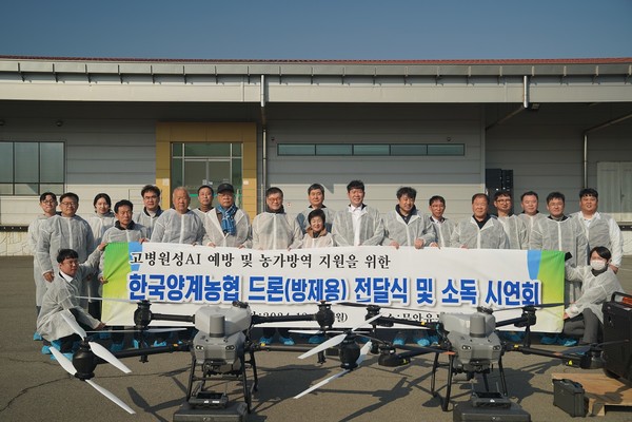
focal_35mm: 39
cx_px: 316
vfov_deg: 34.2
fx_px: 685
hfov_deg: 49.6
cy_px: 211
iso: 100
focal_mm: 39
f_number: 4.5
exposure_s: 1/500
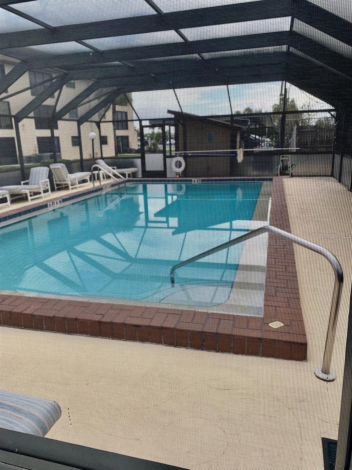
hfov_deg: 53.0
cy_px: 235
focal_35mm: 26
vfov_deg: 67.3
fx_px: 353
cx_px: 176
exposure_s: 1/543
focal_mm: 4.25
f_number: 1.8
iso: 25
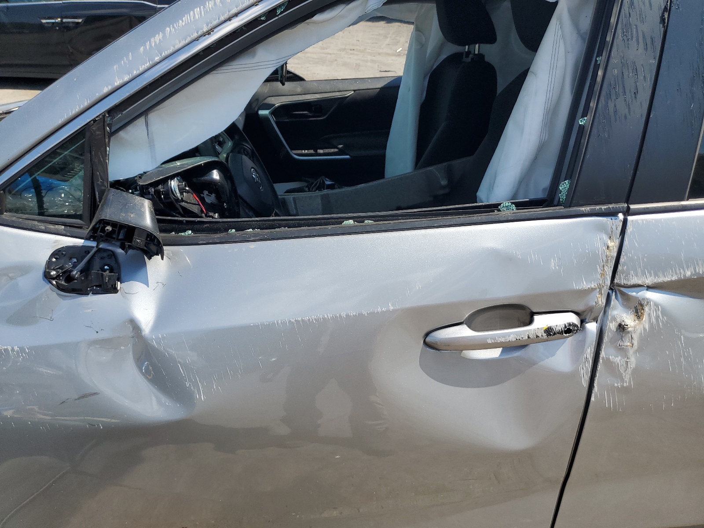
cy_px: 264
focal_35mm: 26
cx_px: 352
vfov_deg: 53.1
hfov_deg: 67.3
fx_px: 529
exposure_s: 1/2500
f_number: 1.5
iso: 50
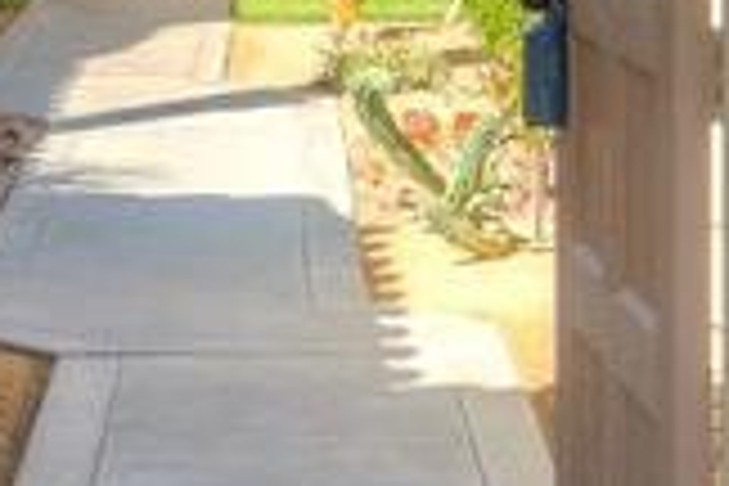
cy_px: -146
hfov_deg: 13.5
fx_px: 3078
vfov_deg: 8.9
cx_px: 338
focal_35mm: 152
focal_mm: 24
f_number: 8
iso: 125
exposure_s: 1/60
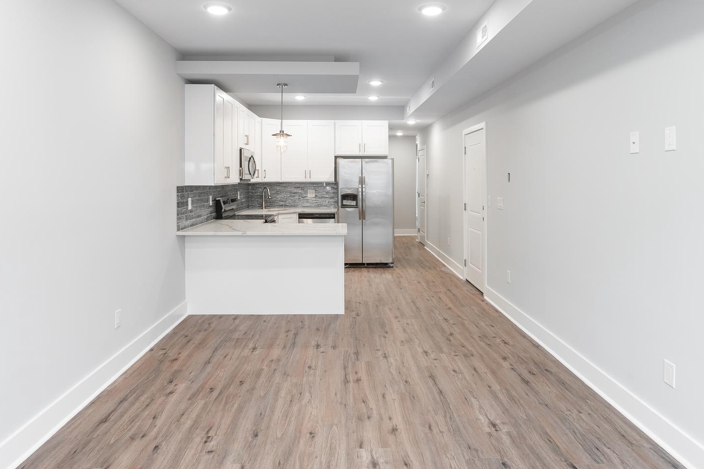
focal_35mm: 23
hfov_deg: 76.1
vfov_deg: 54.4
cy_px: 174
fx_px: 450
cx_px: 342
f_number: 7.1
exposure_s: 1/25
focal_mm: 16
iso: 500
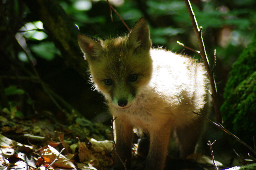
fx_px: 3196
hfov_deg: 4.6
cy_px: 85
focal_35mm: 450
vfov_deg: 3.0
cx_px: 128
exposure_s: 1/15
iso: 400
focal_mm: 300
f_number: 5.6
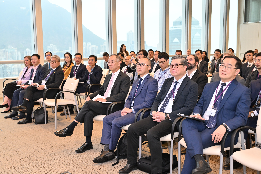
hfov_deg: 49.6
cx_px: 130
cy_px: 87
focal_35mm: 39
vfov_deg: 34.2
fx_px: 283
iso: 1600
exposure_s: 1/125
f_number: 5.6
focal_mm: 39
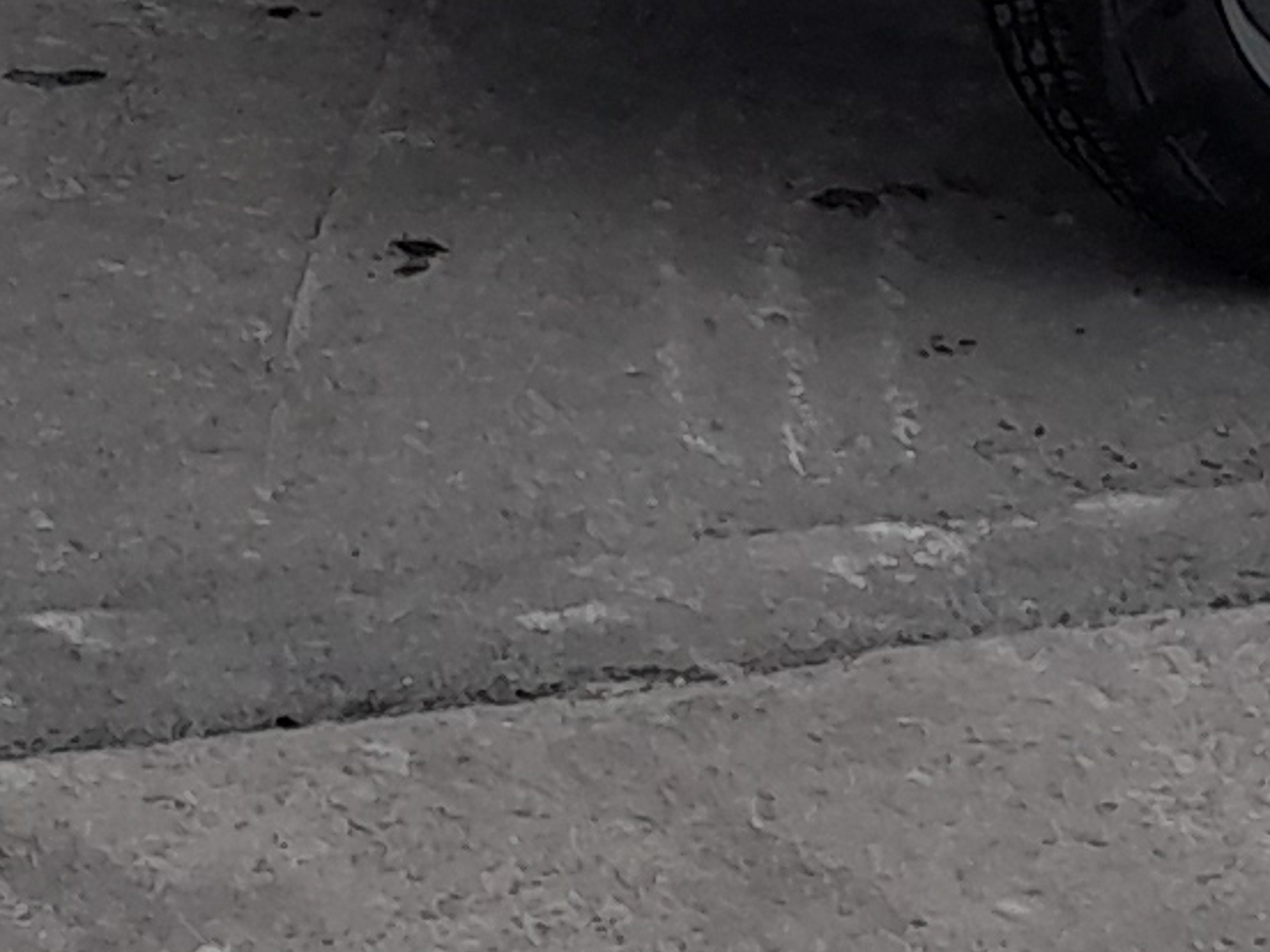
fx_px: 6641
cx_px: -1033
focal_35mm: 181
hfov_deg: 10.3
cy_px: -2079
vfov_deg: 7.2
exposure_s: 1/833
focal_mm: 4.6
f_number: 2
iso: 20
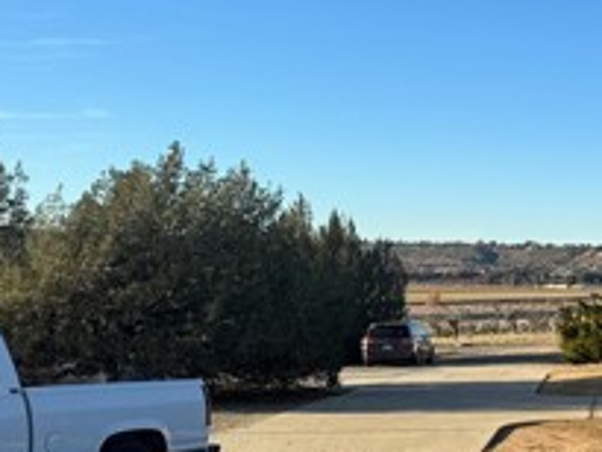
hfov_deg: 23.3
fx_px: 1305
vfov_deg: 19.6
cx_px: 758
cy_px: 285
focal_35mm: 75
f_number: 1.78
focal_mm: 6.76
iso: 80
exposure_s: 1/3096
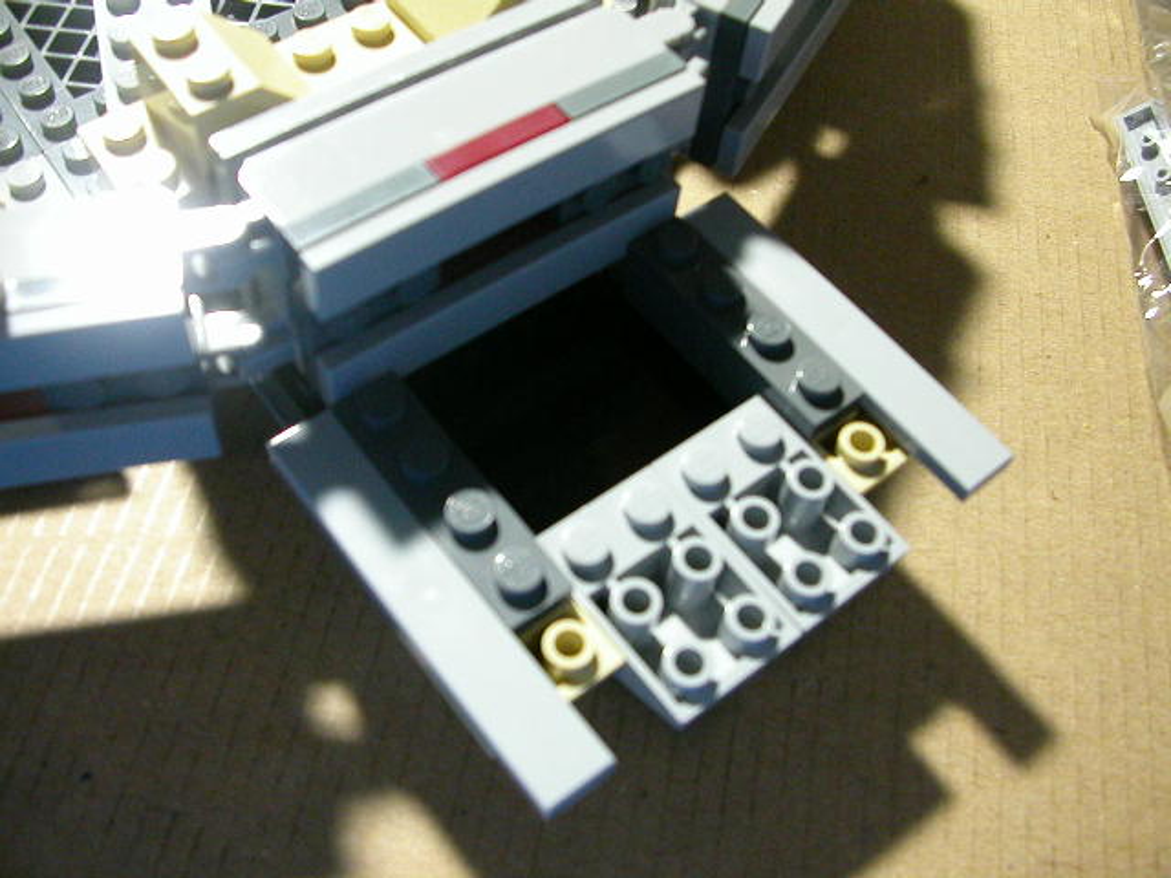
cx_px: 586
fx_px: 1252
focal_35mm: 37
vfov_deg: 38.7
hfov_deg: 50.1
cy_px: 439
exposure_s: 1/8.2
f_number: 2.7
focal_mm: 5.6
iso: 400
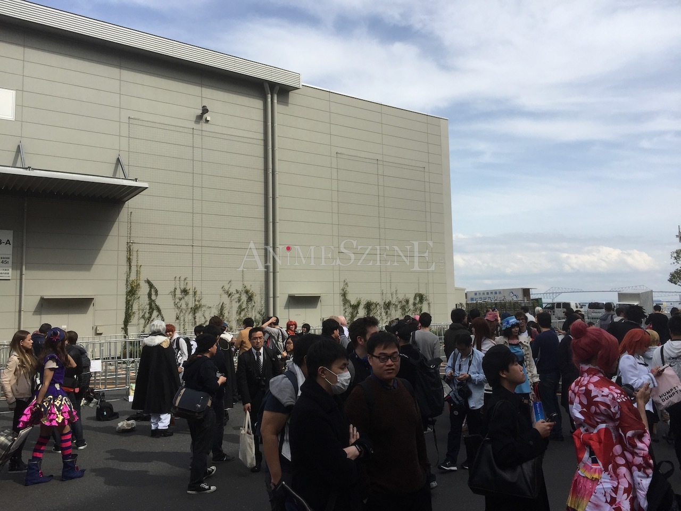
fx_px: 571
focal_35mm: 29
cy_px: 256
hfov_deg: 61.7
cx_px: 340
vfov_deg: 48.2
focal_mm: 4.15
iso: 32
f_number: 2.2
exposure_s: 1/2639
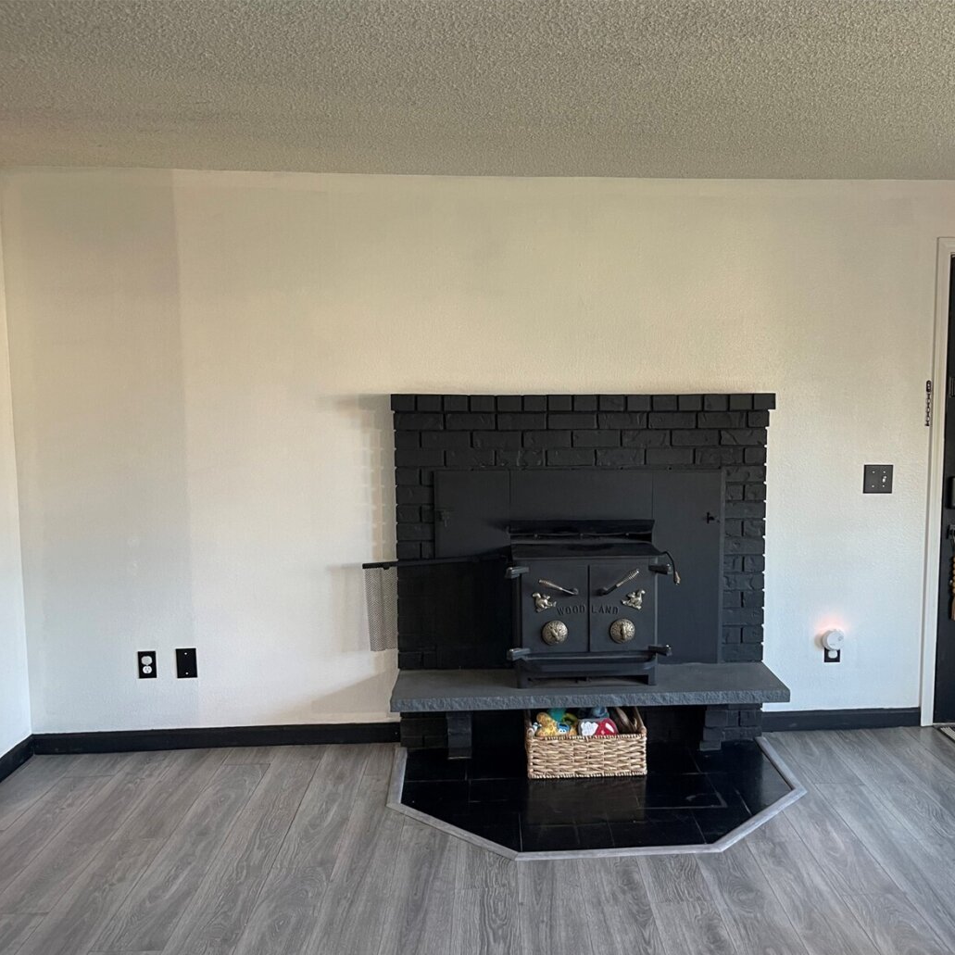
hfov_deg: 53.8
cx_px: 559
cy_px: 485
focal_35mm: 30
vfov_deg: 54.0
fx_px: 936
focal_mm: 5.1
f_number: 1.6
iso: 250
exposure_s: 1/60
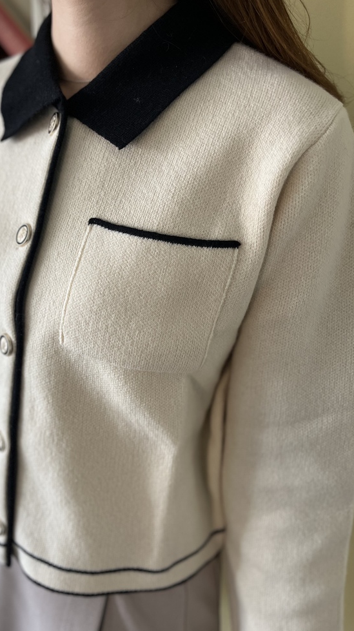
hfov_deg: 39.6
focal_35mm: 29
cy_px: 318
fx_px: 484
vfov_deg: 66.1
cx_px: 114
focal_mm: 5.1
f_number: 1.6
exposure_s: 1/60
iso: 160
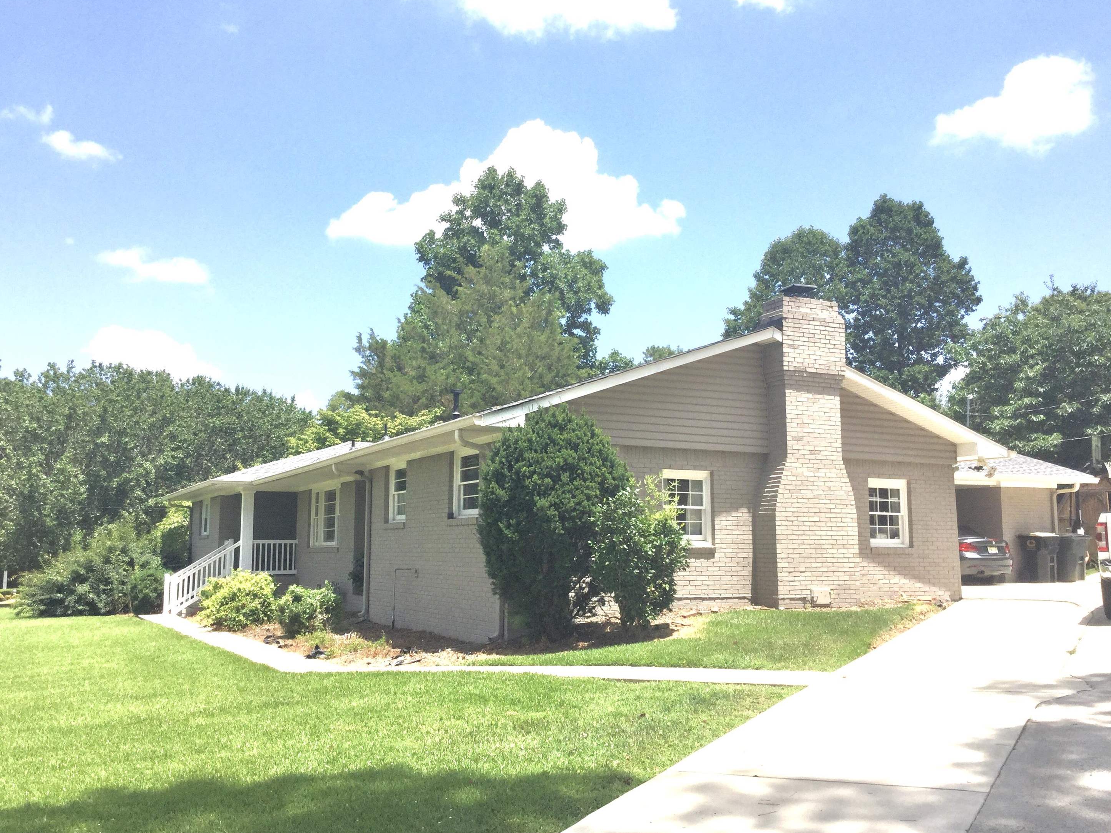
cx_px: 560
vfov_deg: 42.9
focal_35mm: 33
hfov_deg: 55.4
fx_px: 1059
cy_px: 420
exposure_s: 1/1314
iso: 25
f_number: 2.4
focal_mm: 3.3
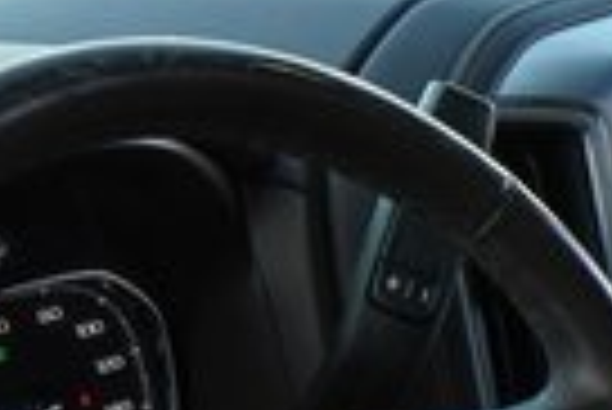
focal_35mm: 132
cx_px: 824
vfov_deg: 10.0
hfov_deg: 14.8
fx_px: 2246
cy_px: 683
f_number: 5.6
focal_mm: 28
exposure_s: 1/160
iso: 1000
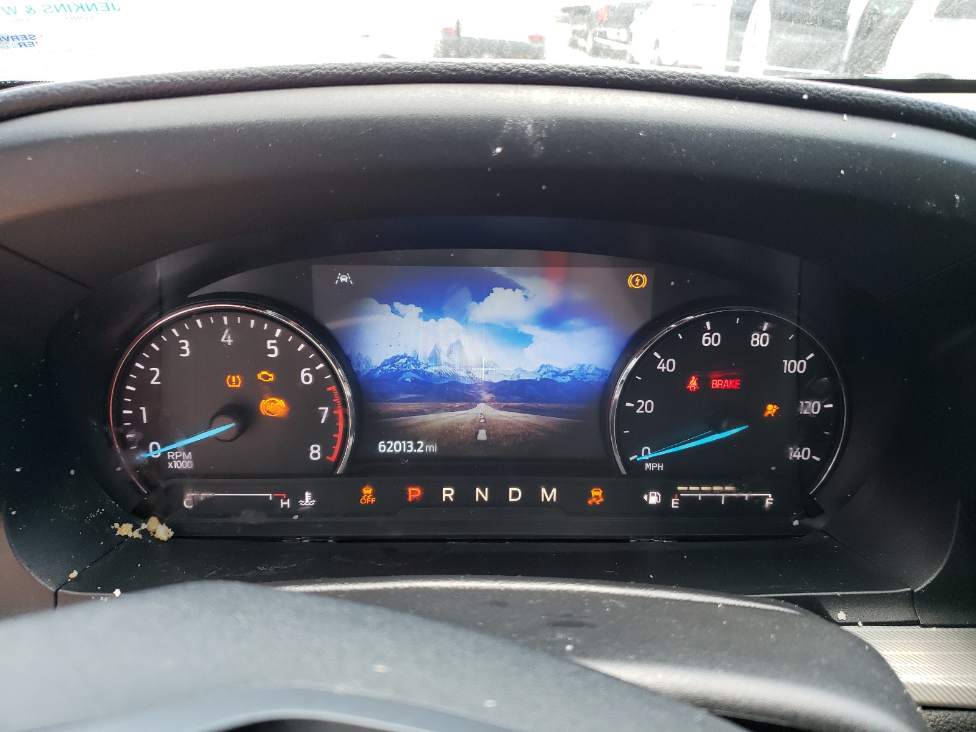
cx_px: 488
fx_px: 733
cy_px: 366
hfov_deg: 67.3
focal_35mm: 26
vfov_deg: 53.1
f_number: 1.5
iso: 59
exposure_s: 1/120
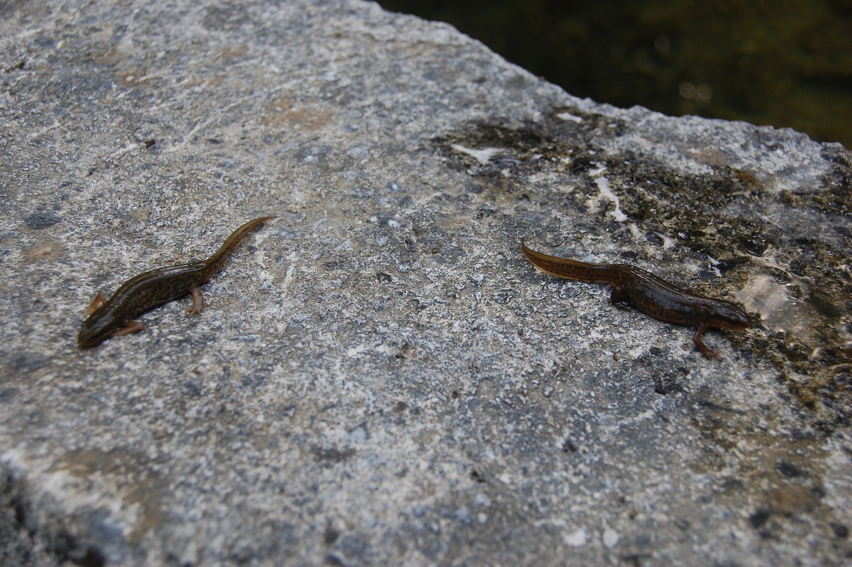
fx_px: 1064
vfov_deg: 29.8
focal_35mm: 45
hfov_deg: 43.6
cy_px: 284
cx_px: 426
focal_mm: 30
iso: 360
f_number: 5.6
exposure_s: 1/125
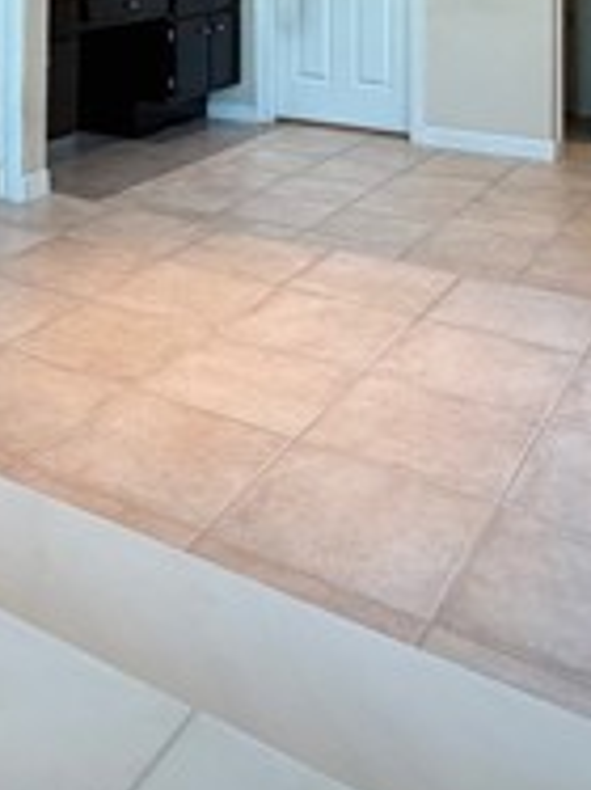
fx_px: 1094
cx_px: 55
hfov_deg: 29.0
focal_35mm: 48
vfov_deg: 33.9
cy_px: -101
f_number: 2.2
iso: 125
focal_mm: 2.22
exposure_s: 1/120
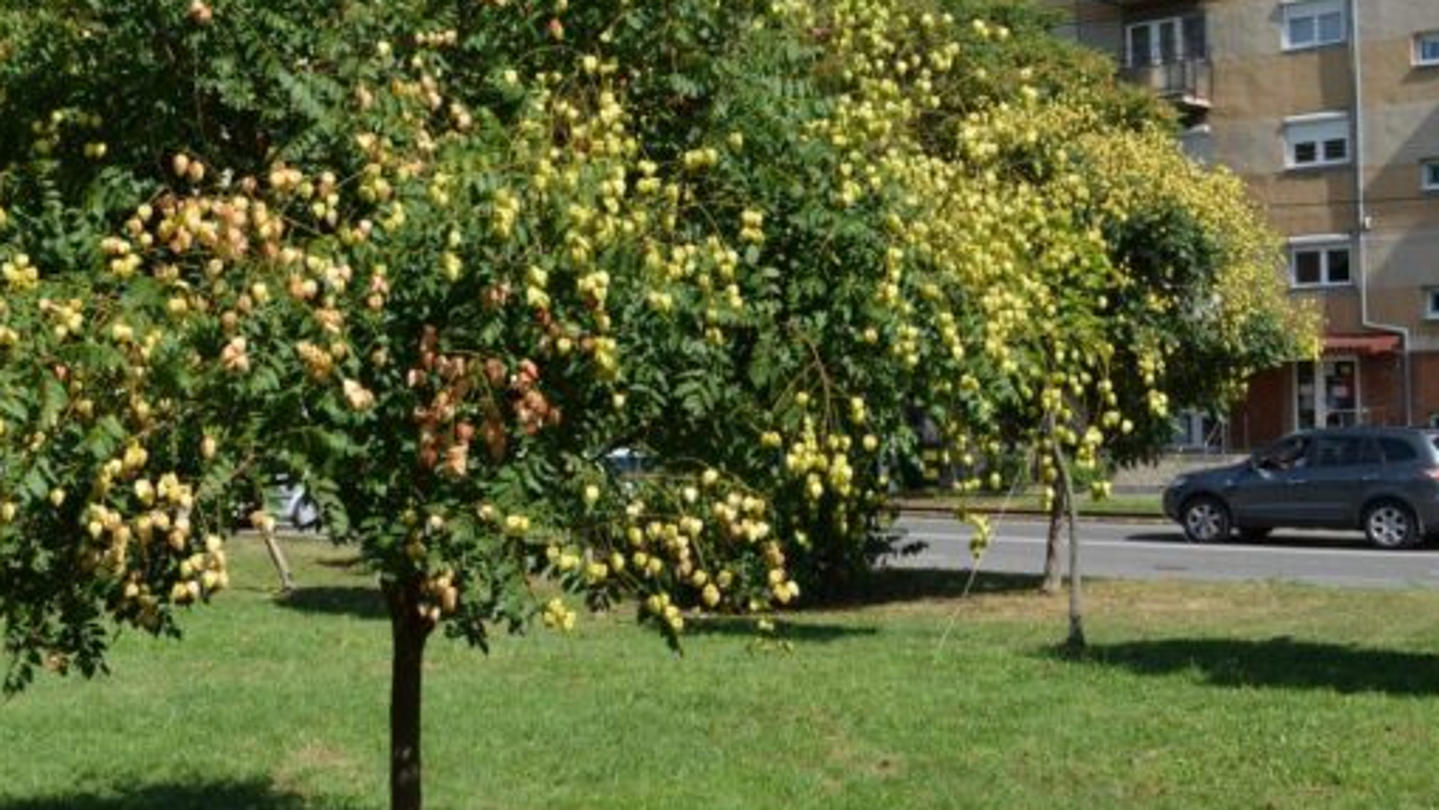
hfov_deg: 39.0
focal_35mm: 52
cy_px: 295
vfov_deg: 23.0
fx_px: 1984
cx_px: 392
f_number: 8
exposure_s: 1/250
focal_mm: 22
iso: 125
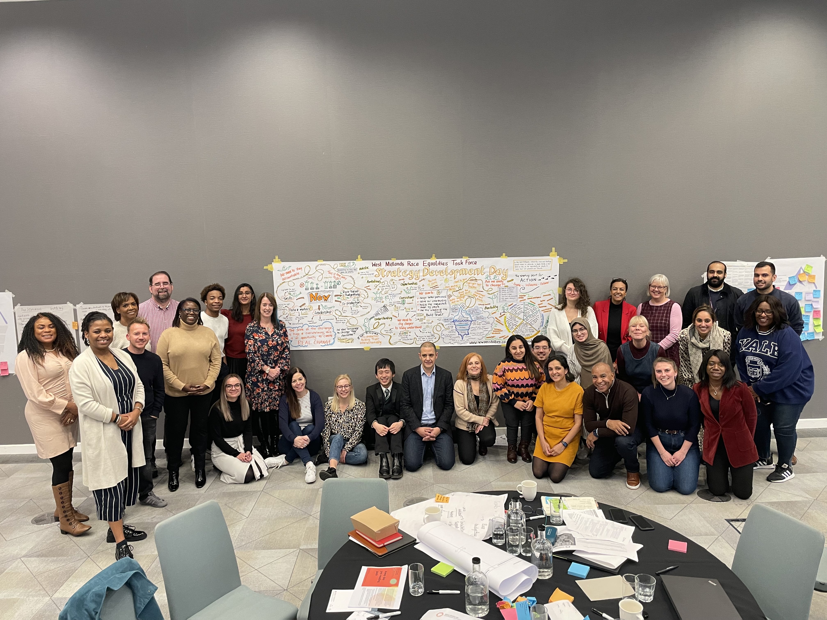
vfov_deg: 53.1
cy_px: 310
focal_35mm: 26
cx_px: 414
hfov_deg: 67.3
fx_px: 621
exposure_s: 1/60
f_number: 1.6
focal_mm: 4.2
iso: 160
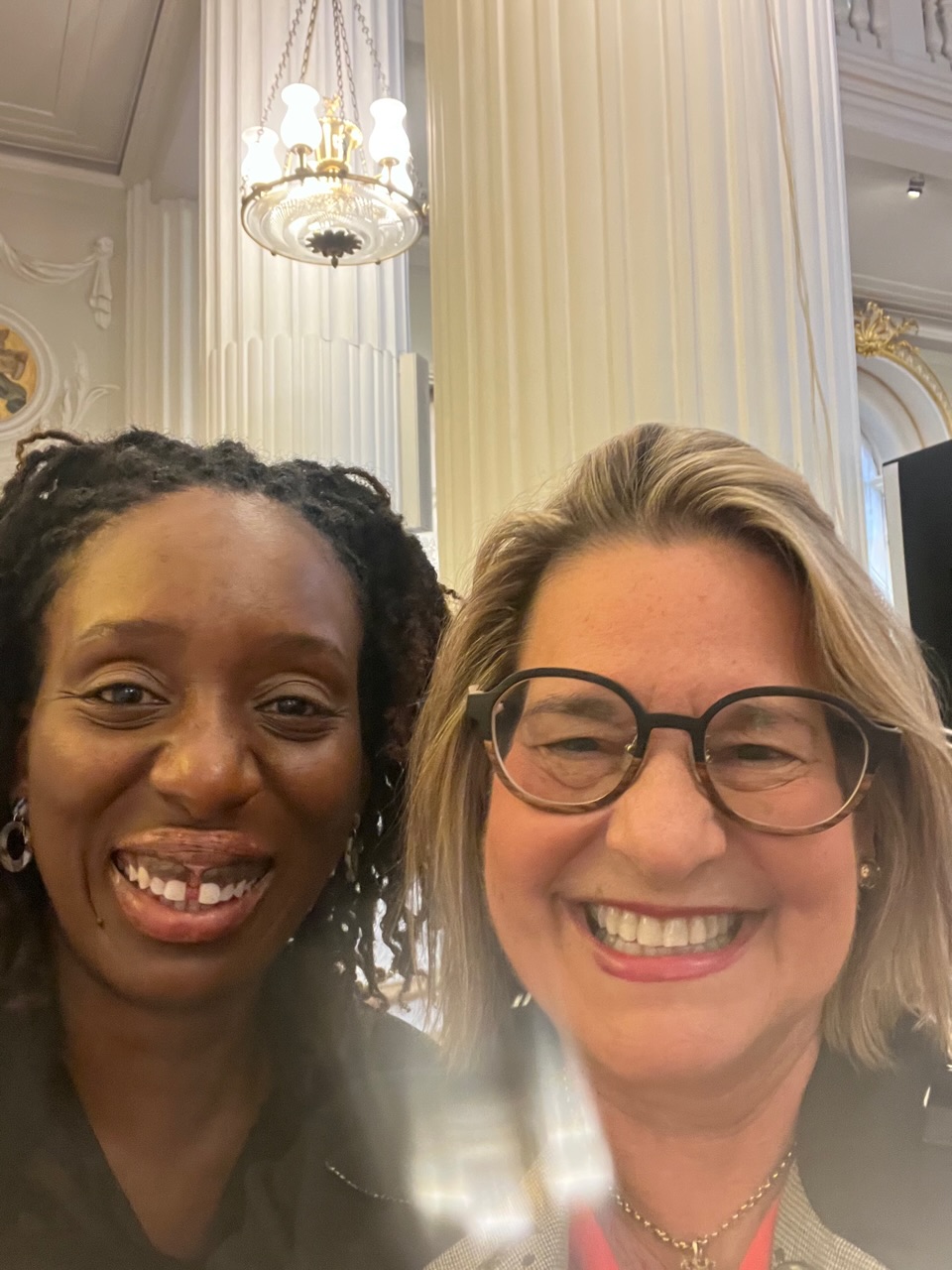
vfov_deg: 60.0
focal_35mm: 30
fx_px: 1100
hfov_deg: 46.8
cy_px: 635
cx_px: 476
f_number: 2.2
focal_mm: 2.71
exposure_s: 1/25
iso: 640
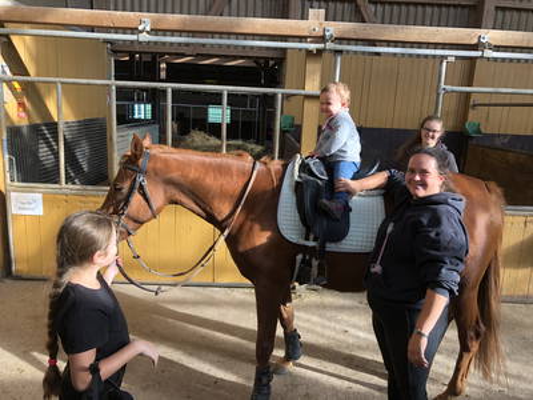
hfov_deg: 63.4
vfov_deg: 49.7
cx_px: 266
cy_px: 200
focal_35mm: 28
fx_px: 431
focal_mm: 3.99
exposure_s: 1/120
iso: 25
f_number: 1.8
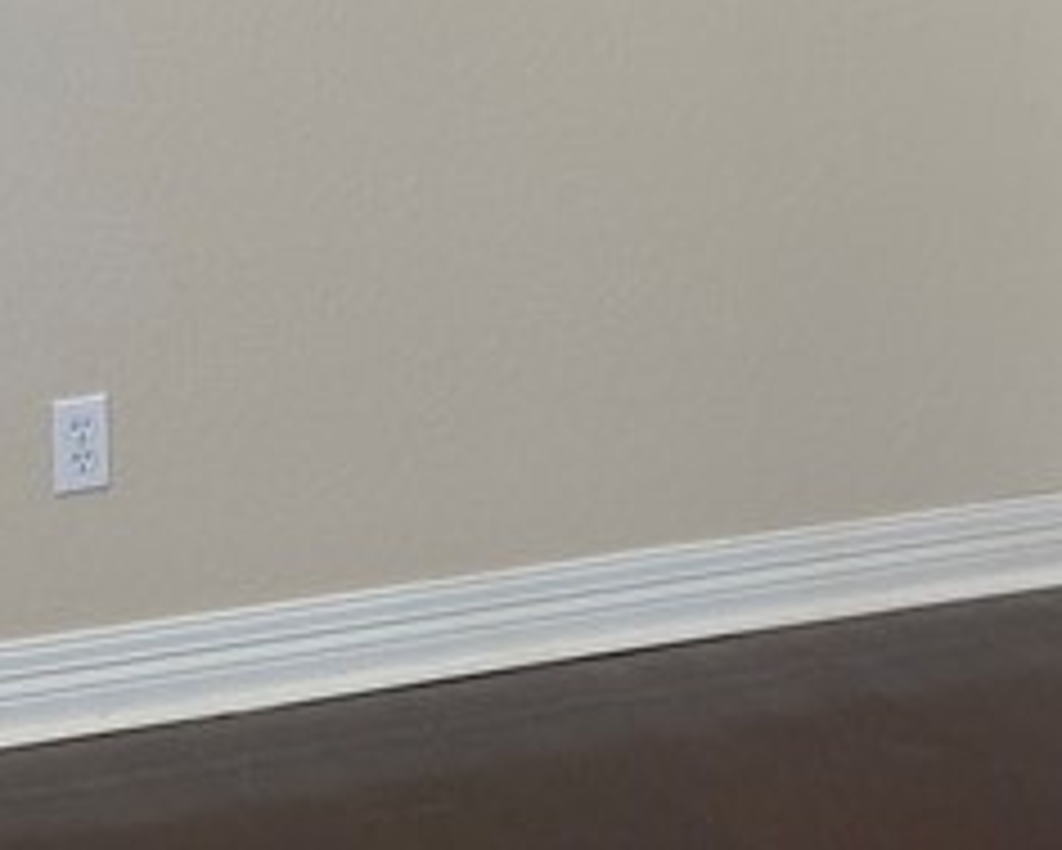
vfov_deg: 13.4
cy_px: -328
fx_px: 3459
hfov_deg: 17.4
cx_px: 706
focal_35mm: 110
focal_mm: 4.25
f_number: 1.8
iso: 100
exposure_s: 1/121
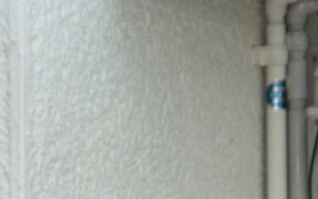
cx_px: 151
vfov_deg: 12.4
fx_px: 911
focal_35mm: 105
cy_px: 161
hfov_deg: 19.8
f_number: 3.5
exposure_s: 1/100
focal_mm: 5
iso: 125
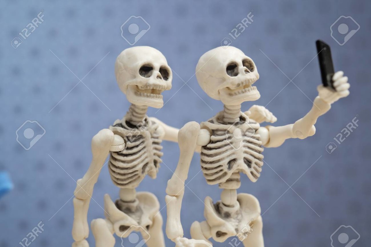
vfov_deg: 15.2
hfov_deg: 22.6
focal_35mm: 90
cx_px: 186
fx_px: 927
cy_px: 124
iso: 200
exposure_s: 1/30
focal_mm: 60
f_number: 6.4
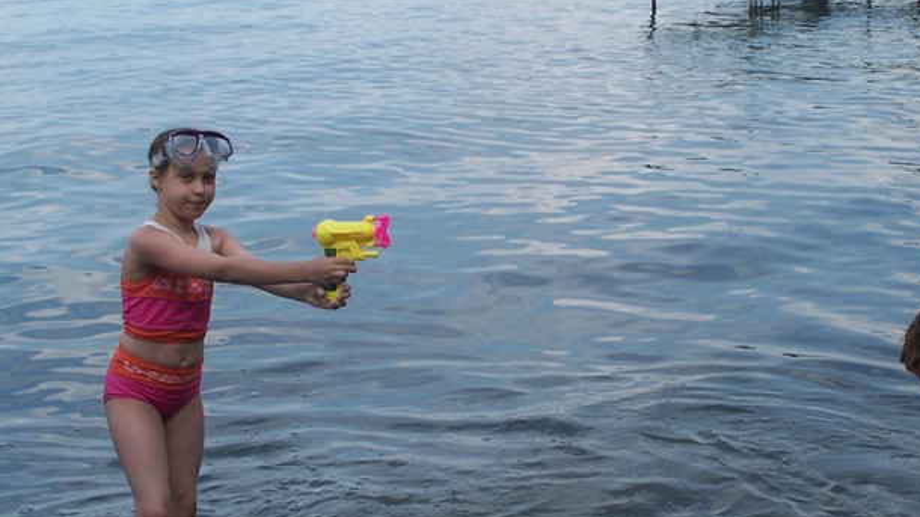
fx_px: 1951
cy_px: 295
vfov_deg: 15.1
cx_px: 526
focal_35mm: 80
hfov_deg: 26.5
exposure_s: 1/350
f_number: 4.5
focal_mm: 10.7
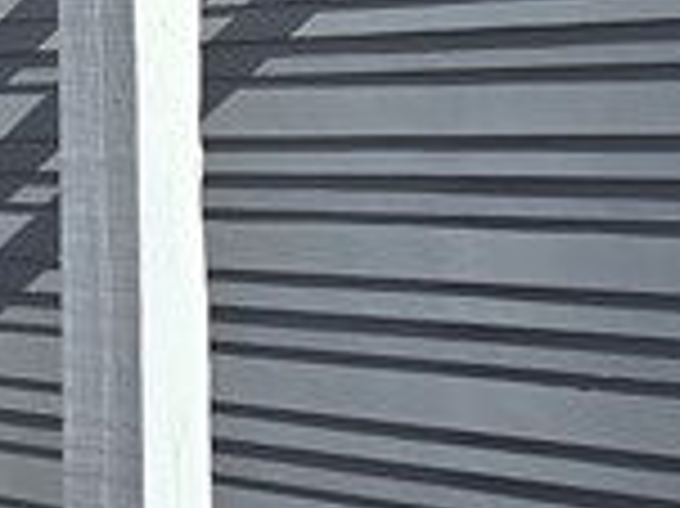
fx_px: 1727
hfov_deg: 21.4
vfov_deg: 16.4
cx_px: -9
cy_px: -9
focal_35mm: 88
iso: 50
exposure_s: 1/2977
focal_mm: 2.2
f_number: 2.2
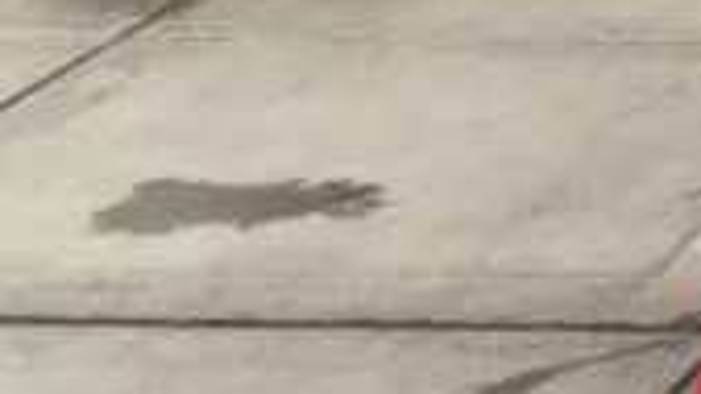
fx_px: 3438
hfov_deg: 9.8
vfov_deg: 6.6
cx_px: 1858
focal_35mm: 185
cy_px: 212
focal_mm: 3.99
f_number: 1.8
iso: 25
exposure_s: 1/40
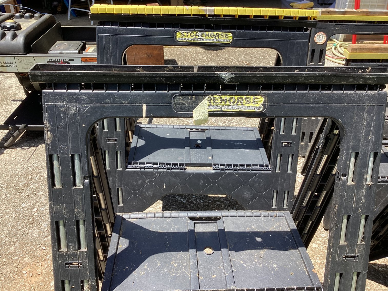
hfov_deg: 58.3
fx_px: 347
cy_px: 146
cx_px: 194
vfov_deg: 45.4
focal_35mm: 31
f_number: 2.4
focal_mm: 3.3
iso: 25
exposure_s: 1/354
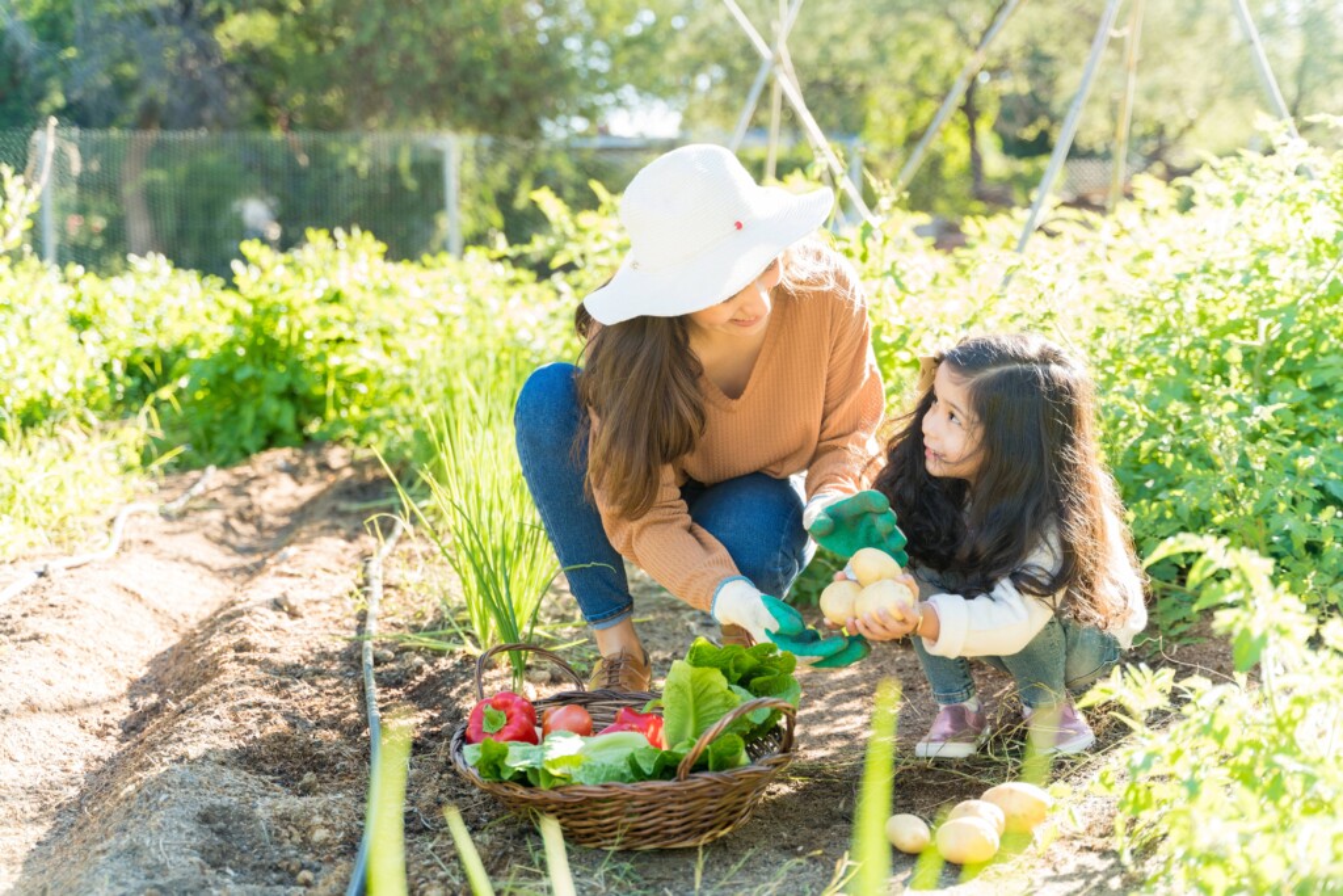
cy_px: 448
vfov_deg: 29.3
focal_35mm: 46
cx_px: 672
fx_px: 1716
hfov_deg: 42.7
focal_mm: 46
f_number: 2.8
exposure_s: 1/160
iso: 160
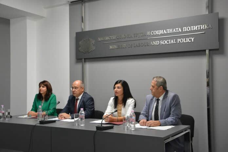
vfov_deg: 31.9
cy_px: 76
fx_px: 266
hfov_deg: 46.4
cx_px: 114
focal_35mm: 42
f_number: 6.3
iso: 3200
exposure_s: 1/160
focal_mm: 28
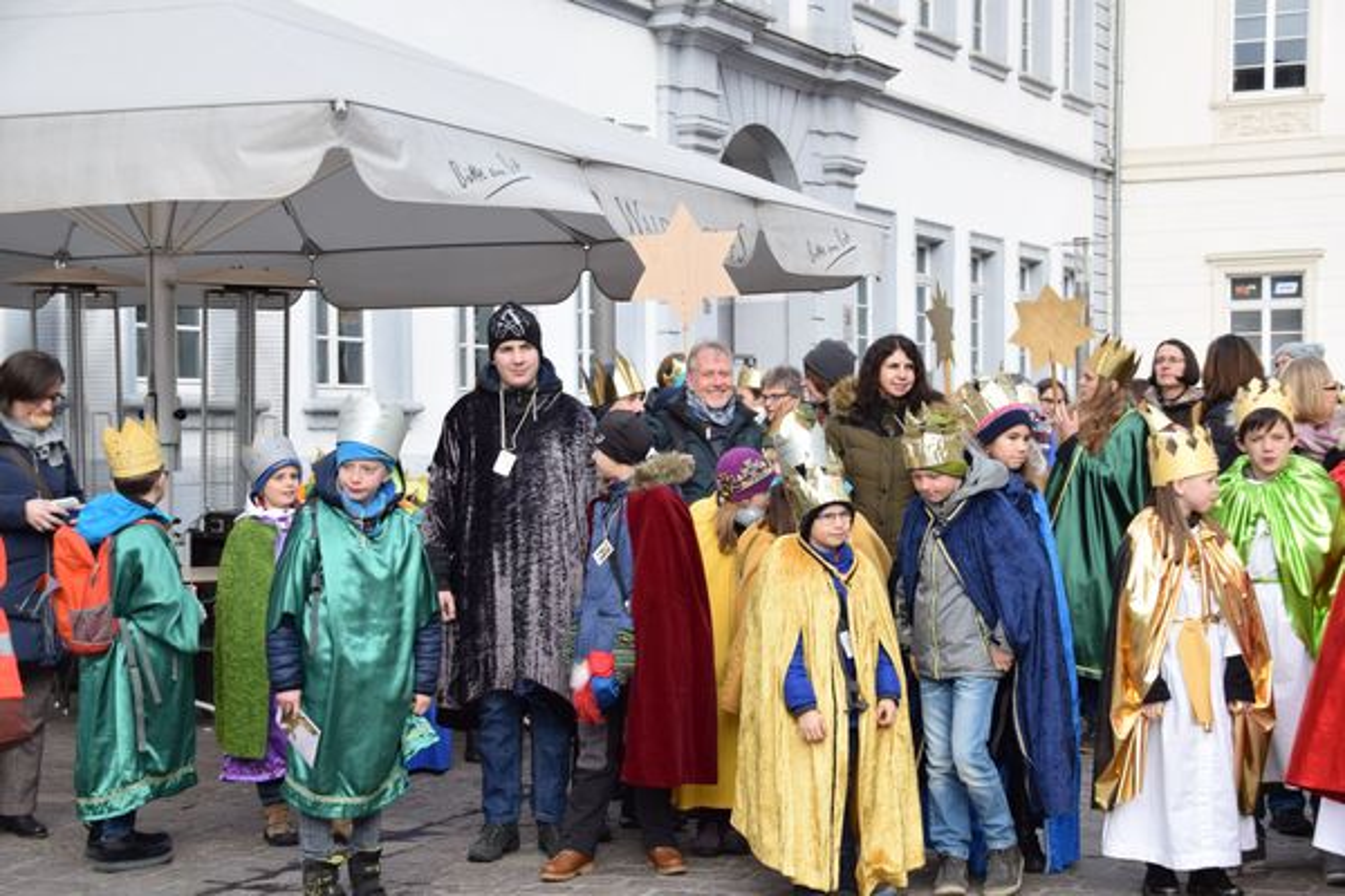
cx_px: 672
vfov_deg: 20.6
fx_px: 2466
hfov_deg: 30.5
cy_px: 448
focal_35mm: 66
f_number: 8
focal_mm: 44
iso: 400
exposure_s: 1/180
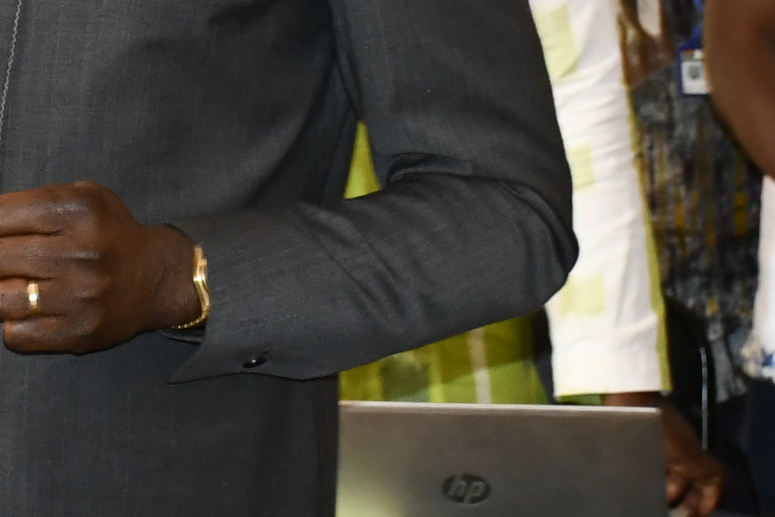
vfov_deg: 5.9
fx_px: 4974
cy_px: -37
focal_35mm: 231
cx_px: -33
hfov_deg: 8.8
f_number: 7.1
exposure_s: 1/250
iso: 1600
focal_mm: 34
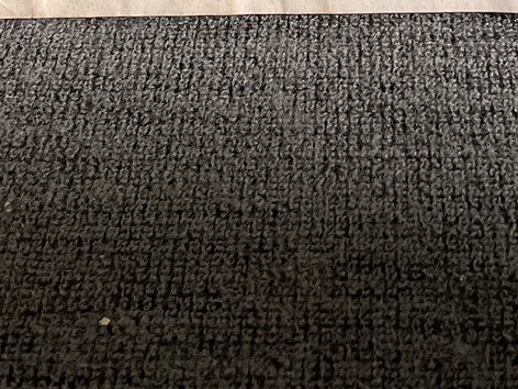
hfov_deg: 21.0
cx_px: 348
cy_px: -136
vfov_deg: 15.1
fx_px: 1392
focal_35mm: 93
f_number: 1.8
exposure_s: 1/60
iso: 160
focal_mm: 3
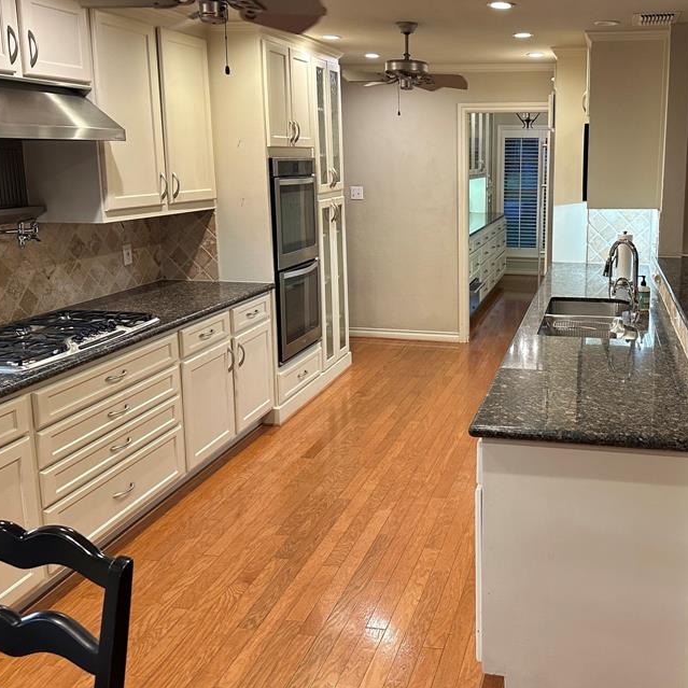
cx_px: 487
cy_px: 293
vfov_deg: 48.3
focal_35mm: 34
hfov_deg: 47.2
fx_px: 765
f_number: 1.78
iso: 200
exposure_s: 1/60
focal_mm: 6.86
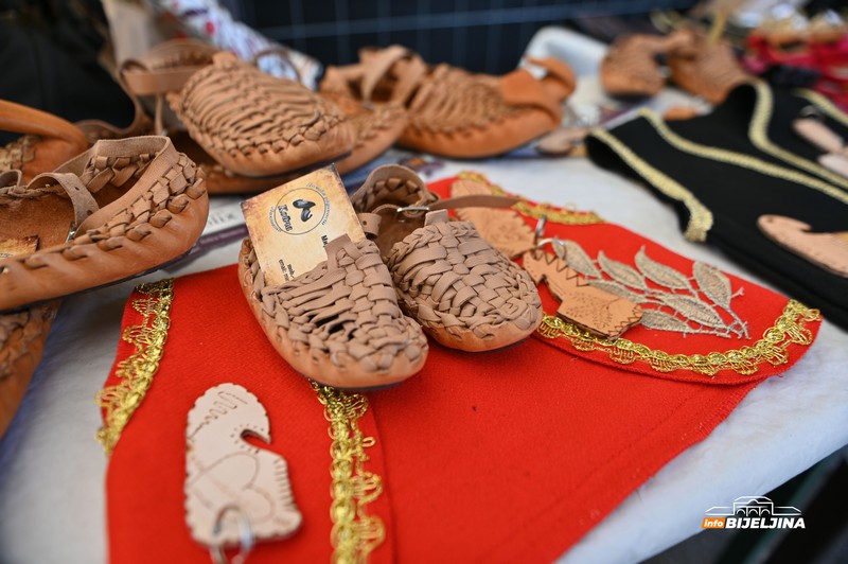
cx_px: 424
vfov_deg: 53.1
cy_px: 282
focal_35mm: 24
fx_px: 565
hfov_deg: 73.8
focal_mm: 24
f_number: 2.8
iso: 160
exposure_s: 1/320
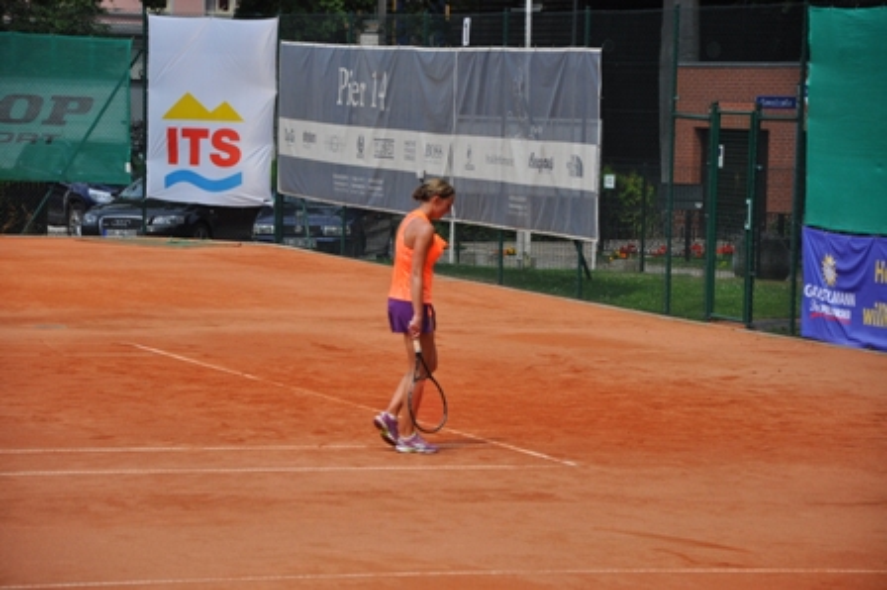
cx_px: 444
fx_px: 3878
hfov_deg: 13.0
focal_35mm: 158
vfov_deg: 8.7
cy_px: 295
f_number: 6.3
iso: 400
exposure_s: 1/1600
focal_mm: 105
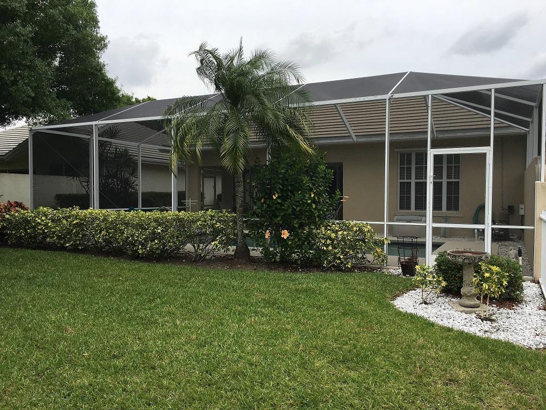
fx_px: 457
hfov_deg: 61.7
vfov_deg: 48.2
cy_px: 205
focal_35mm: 29
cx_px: 273
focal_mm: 4.15
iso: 25
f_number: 2.2
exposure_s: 1/884
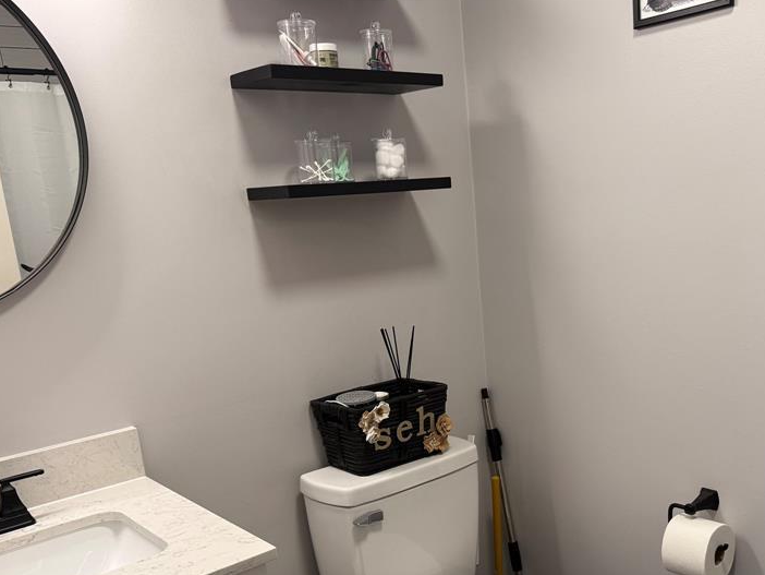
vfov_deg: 40.1
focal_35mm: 35
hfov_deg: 52.2
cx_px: 468
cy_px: 394
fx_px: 774
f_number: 1.78
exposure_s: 1/120
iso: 200
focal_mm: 6.76
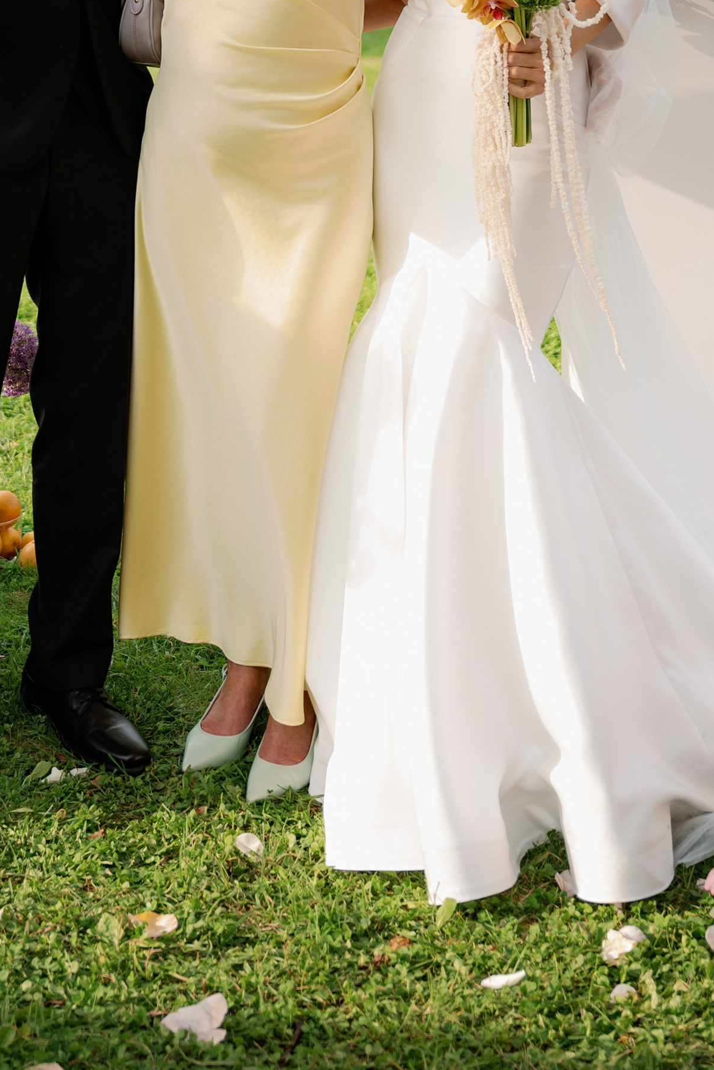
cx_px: 236
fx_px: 2290
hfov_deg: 17.7
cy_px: -46
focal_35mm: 77
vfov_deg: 24.8
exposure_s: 1/250
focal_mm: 36
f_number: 2.8
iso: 50
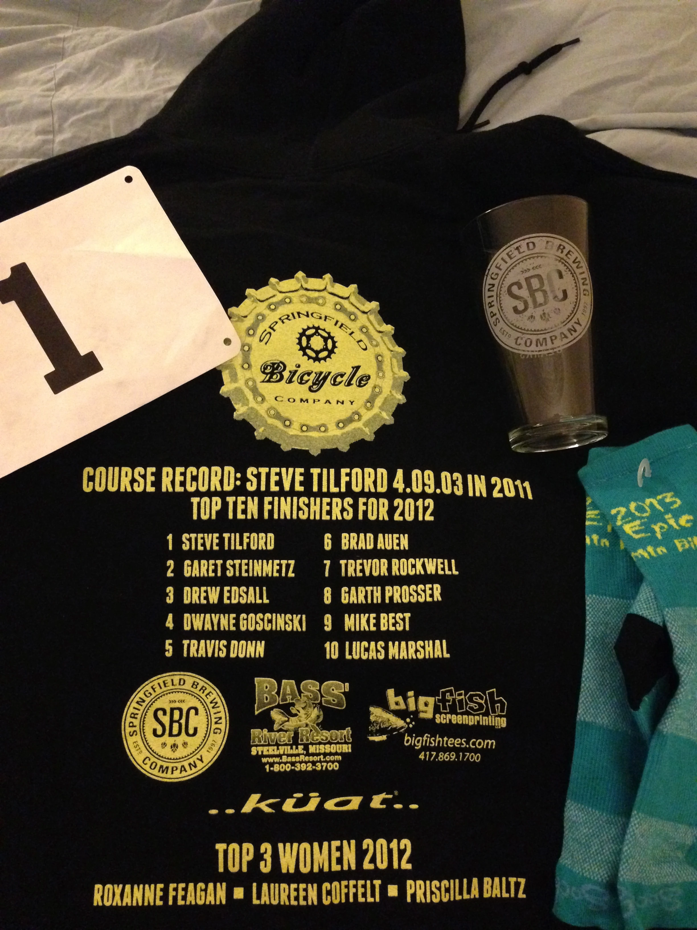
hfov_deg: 42.9
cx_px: 348
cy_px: 465
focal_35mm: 33
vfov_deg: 55.4
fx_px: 886
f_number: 2.4
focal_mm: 4.12
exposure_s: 1/15
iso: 640
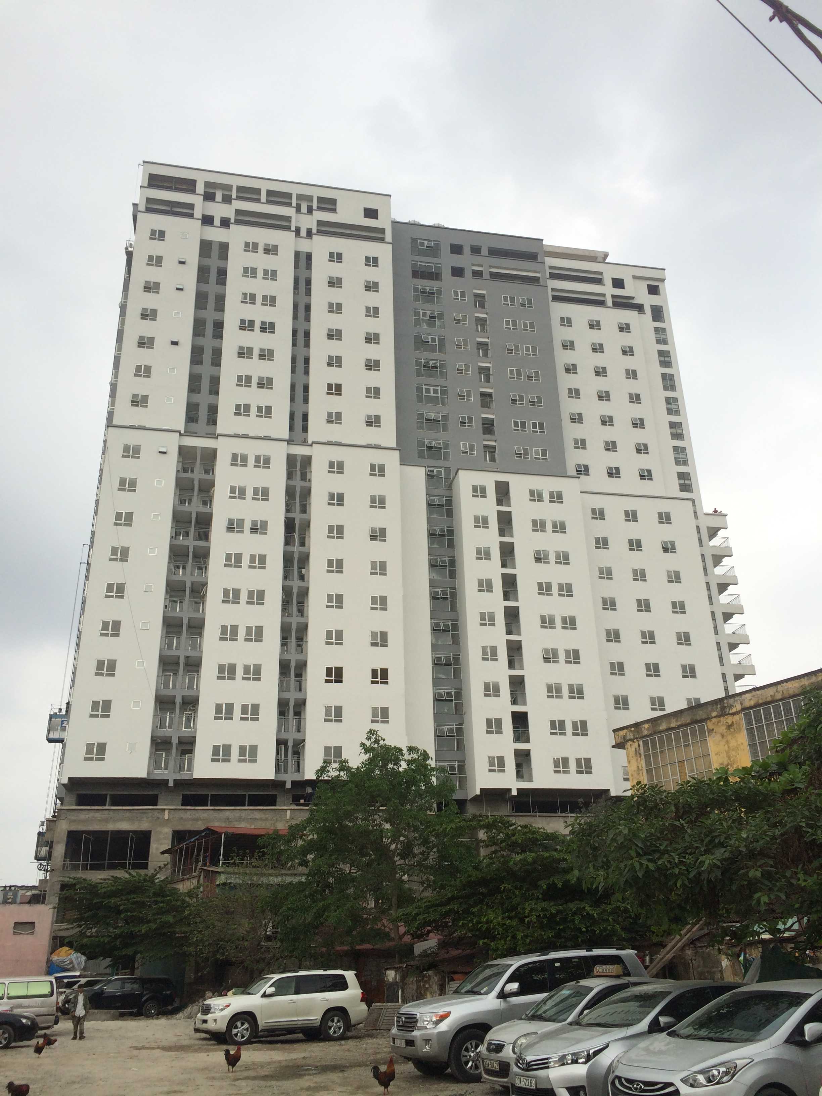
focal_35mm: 30
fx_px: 950
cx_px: 411
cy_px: 548
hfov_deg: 46.8
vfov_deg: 60.0
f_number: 2.2
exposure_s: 1/720
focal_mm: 4.12
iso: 32
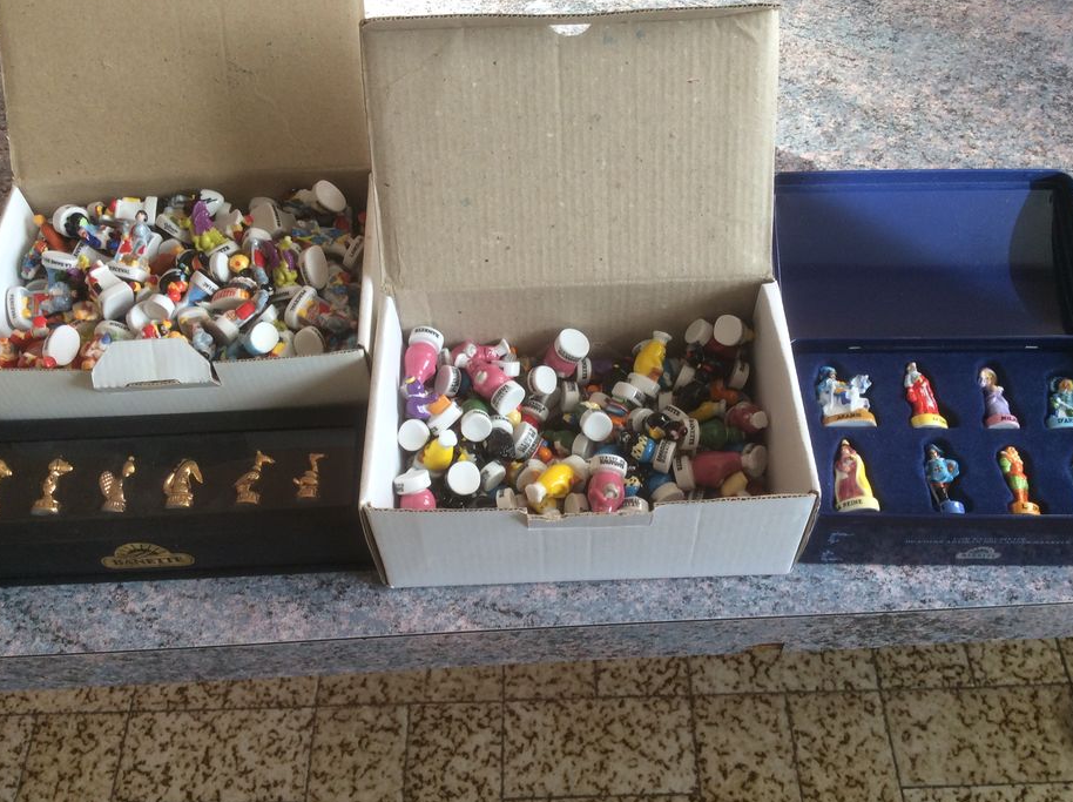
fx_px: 1083
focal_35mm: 35
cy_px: 382
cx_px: 541
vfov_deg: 40.6
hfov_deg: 52.7
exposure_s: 1/50
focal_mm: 3.3
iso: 40
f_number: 2.4
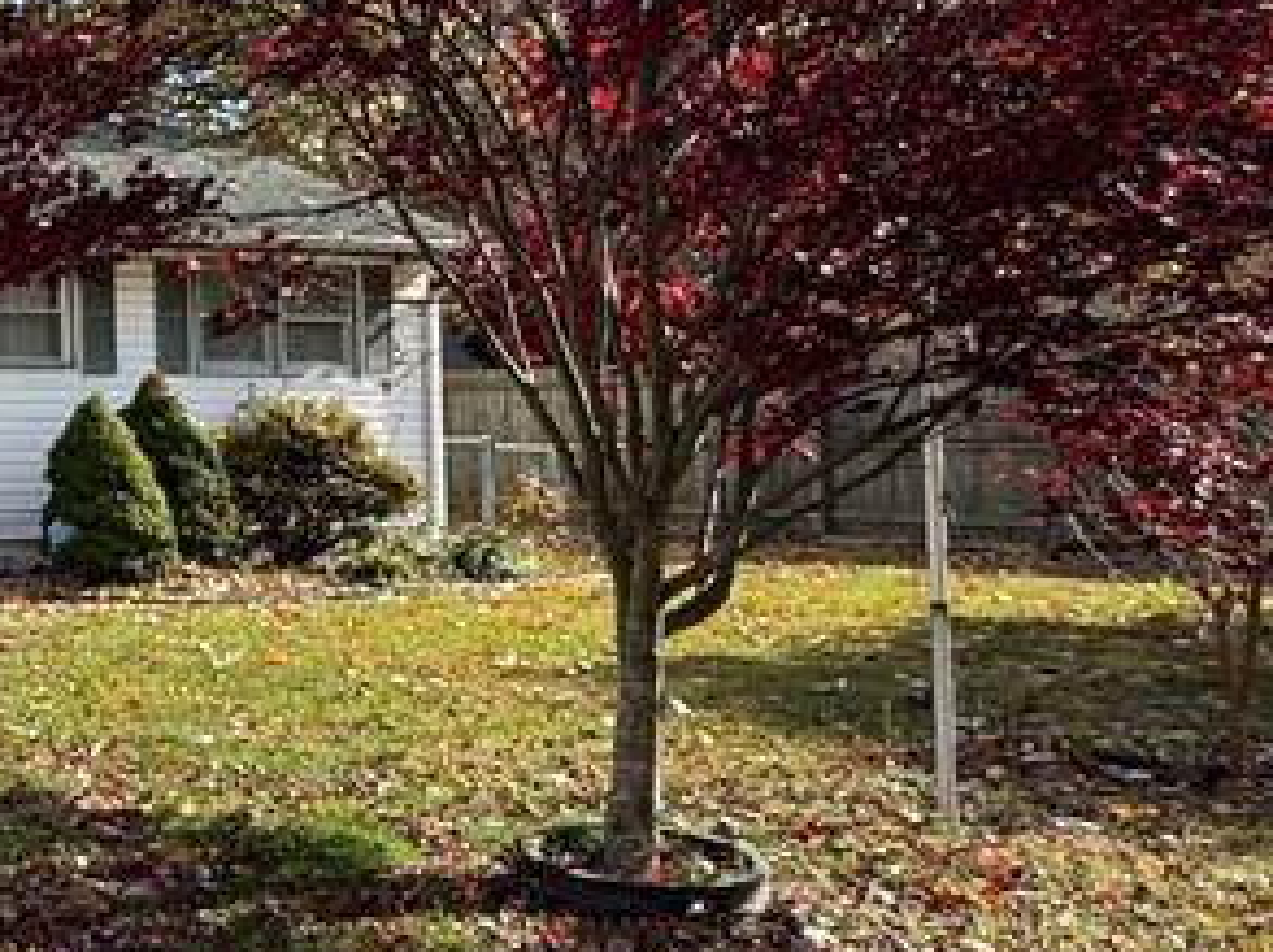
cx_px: -391
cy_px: 317
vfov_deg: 29.4
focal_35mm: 49
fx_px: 1800
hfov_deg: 30.5
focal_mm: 2.22
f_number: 2.2
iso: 50
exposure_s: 1/858
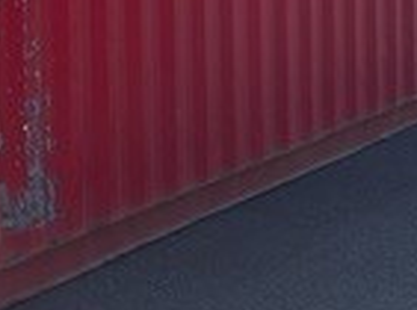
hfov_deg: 14.6
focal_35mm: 132
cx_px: -41
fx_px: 1586
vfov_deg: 10.9
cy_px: -103
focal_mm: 3
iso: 16
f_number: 1.8
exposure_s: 1/1144
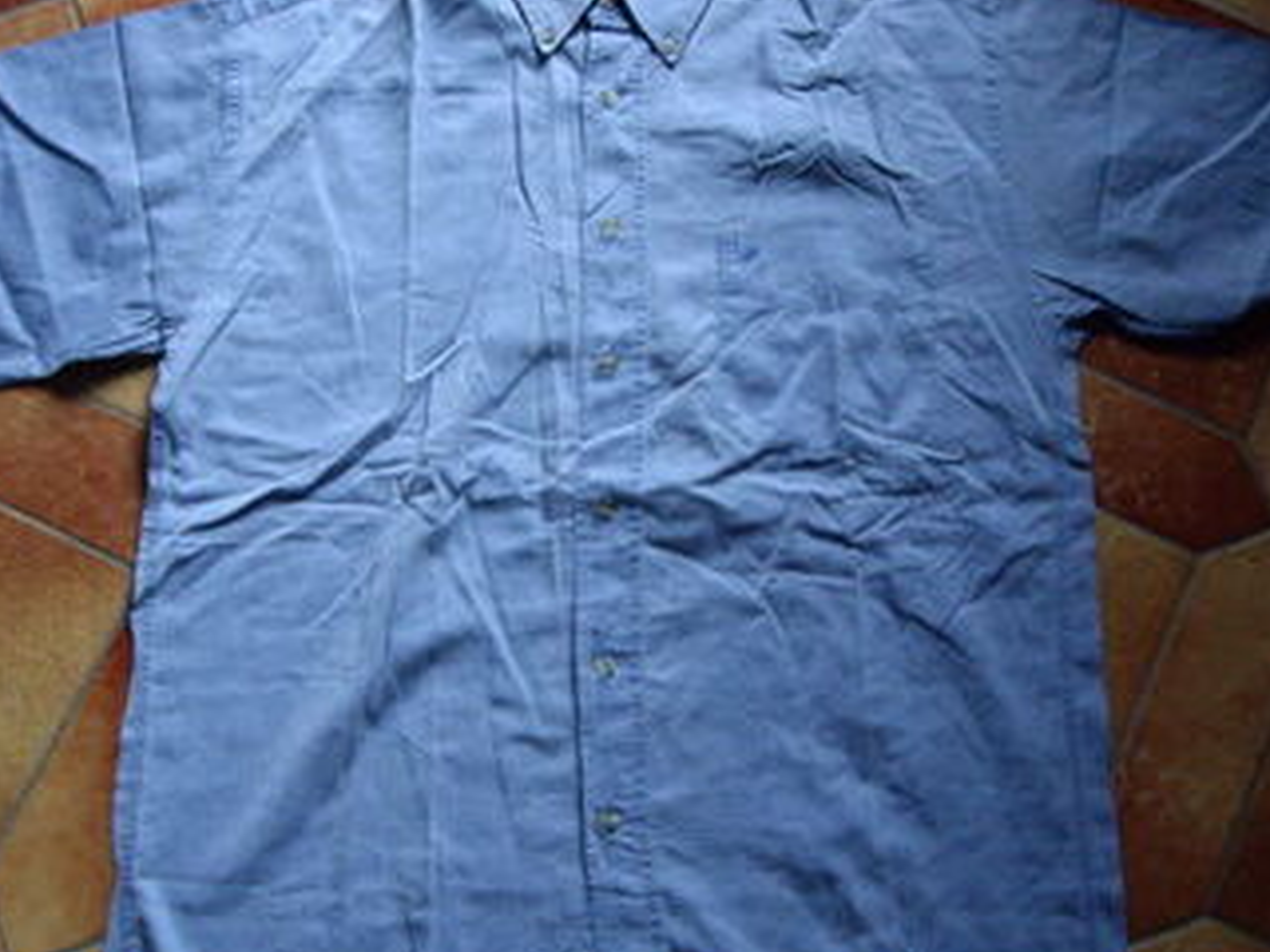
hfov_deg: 33.8
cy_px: 520
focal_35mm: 57
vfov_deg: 25.6
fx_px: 2091
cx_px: 587
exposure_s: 1/20
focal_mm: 6.2
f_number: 2.7
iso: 200
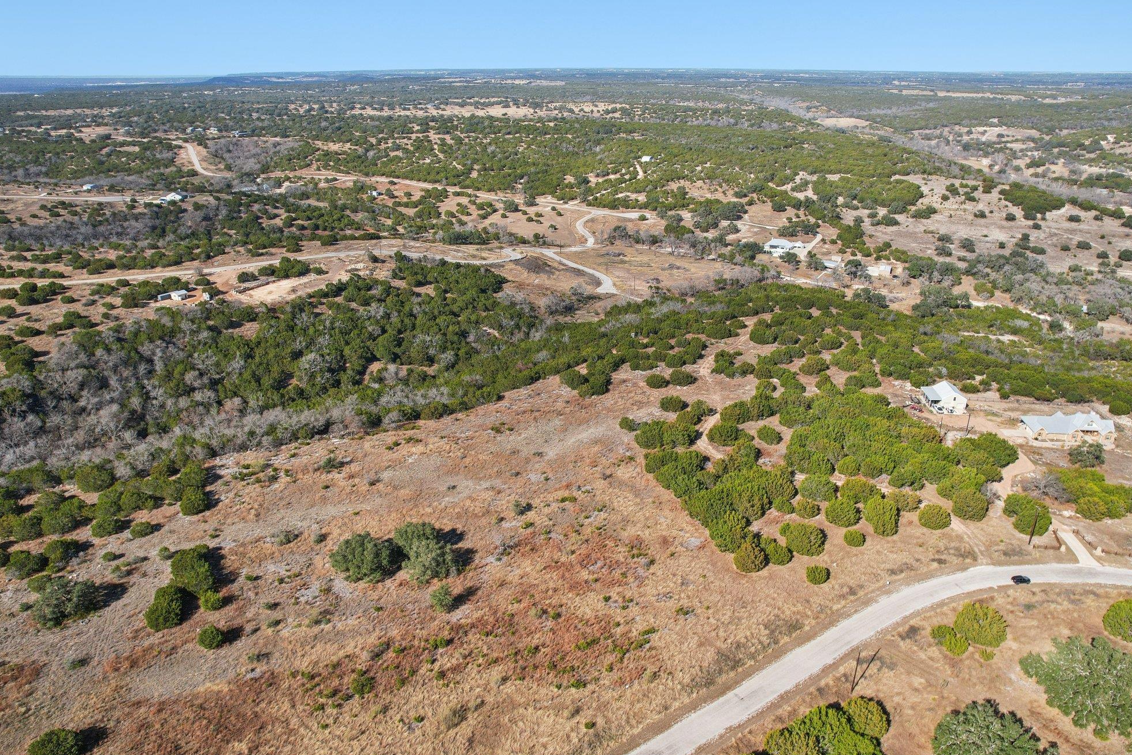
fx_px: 723
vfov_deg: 55.1
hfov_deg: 76.1
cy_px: 371
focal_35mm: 23
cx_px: 573
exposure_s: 1/2000
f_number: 2.8
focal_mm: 8.4
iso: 130
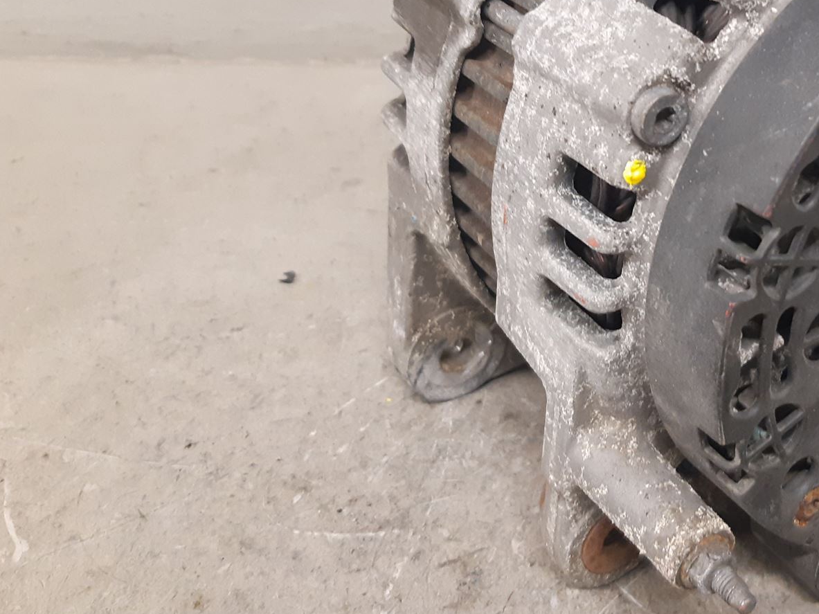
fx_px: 1065
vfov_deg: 32.0
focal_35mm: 45
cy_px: 235
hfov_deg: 39.8
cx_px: 692
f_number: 1.7
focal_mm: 3.93
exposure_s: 1/33
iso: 200
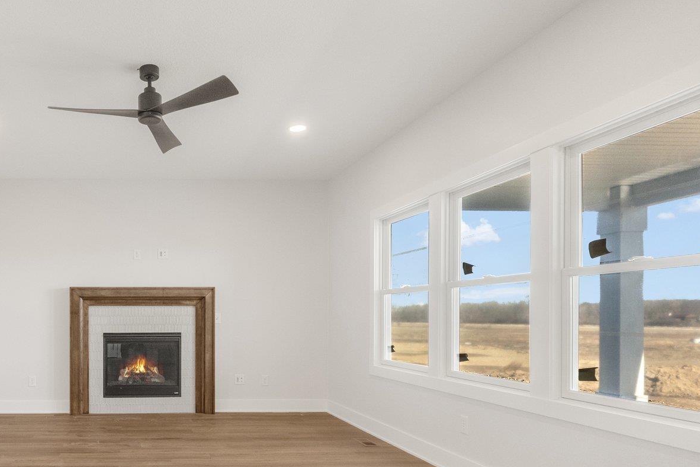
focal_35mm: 26
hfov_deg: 63.8
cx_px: 148
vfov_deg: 48.6
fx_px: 506
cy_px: 317
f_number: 5
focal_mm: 10
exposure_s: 1/160
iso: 800
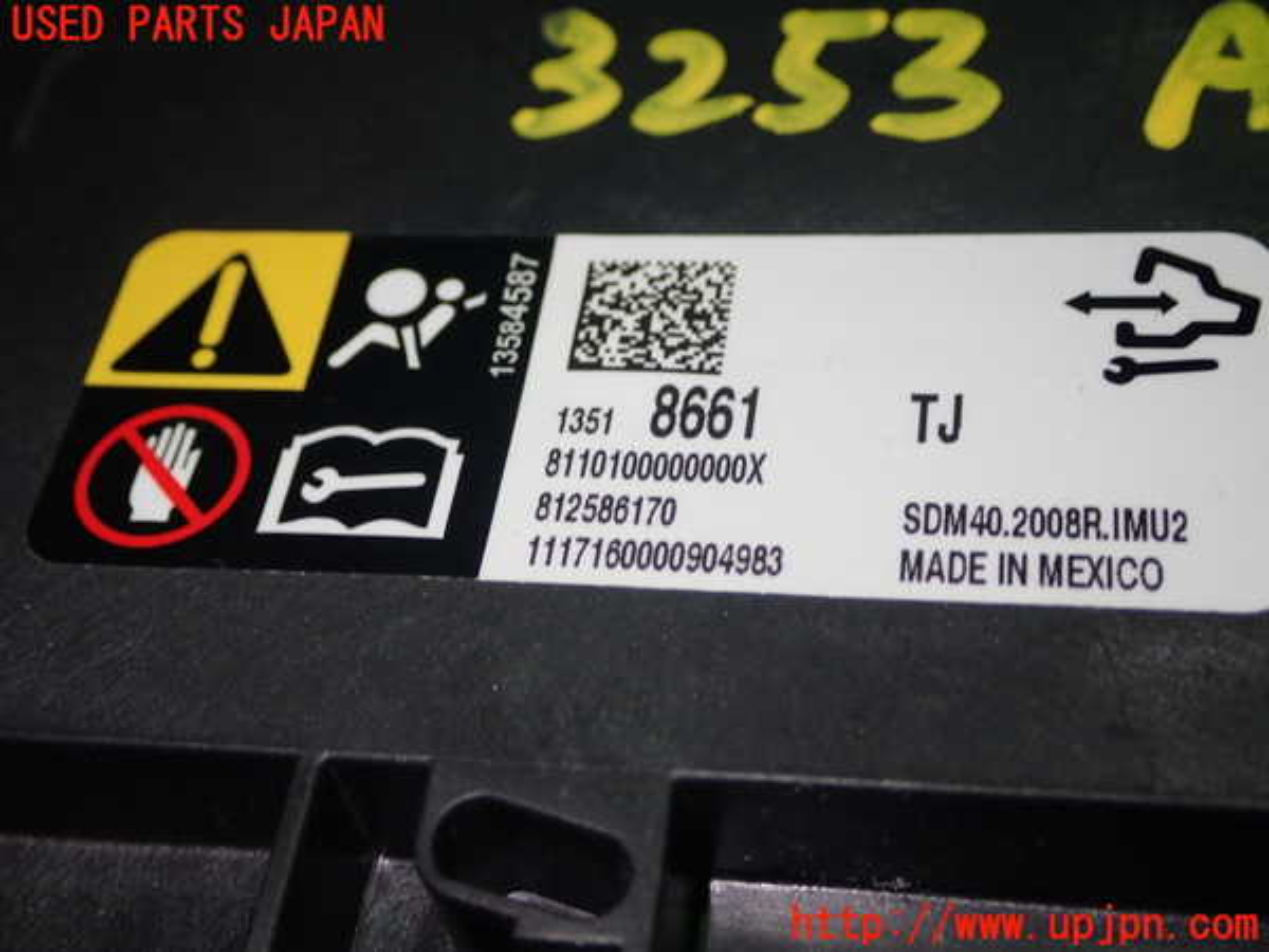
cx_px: 634
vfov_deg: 29.1
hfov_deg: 38.2
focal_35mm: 50
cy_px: 476
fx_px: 1833
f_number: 3.2
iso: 200
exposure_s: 1/50
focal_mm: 9.01
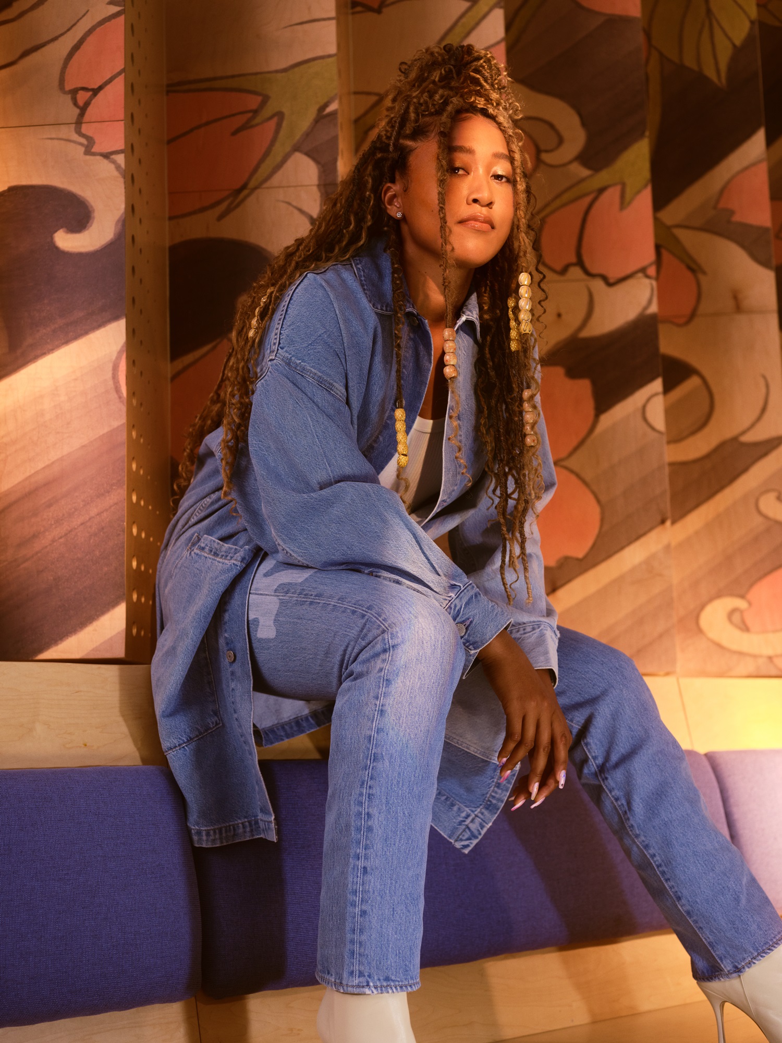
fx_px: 1506
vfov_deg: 38.2
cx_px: 391
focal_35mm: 50
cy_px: 522
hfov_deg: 29.1
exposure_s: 1/160
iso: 800
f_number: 4
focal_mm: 63
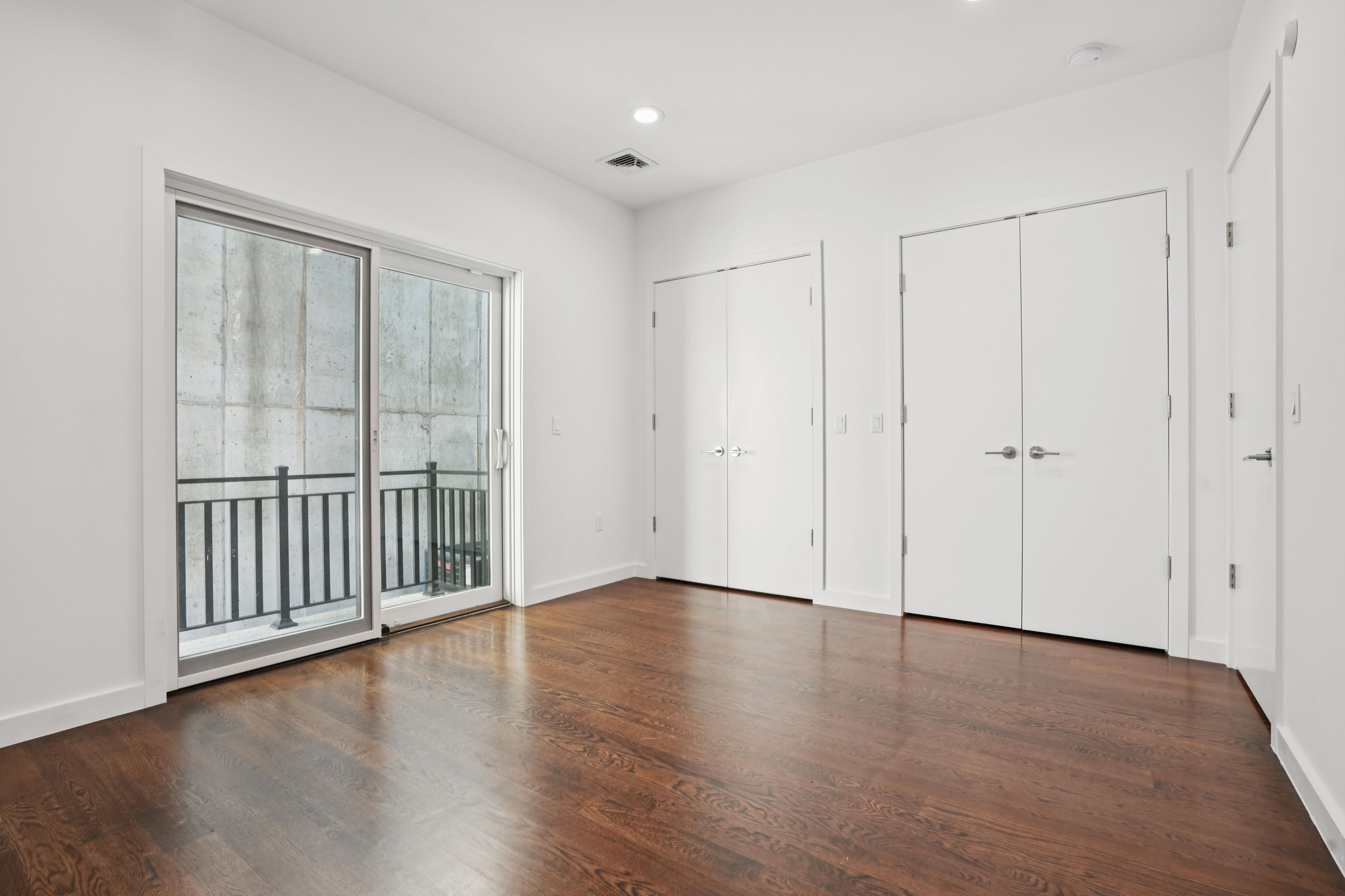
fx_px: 598
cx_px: 672
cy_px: 448
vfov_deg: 73.7
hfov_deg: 96.7
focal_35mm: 16
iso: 400
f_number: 8
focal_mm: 16
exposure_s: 1/50
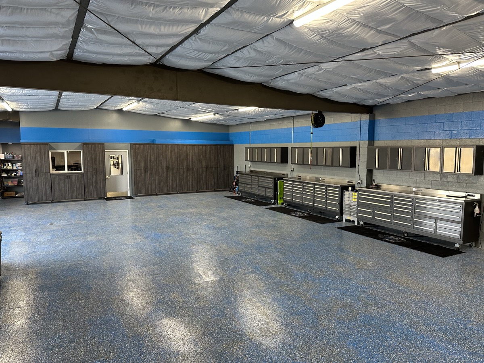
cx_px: 242
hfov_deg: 71.6
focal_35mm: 24
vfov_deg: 56.8
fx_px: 336
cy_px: 182
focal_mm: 6.86
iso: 200
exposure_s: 1/120
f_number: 1.78
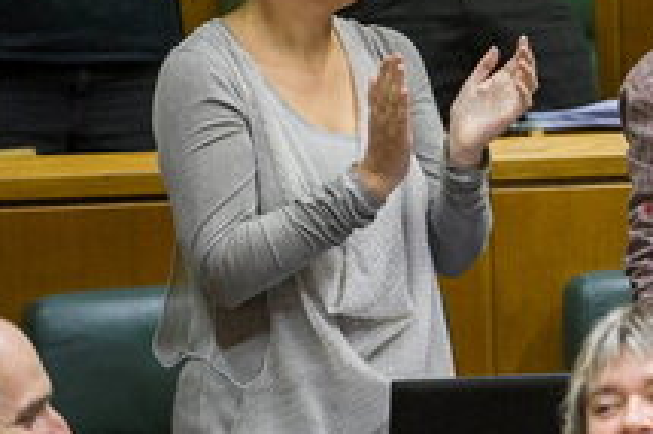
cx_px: 945
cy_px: 82
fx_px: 9171
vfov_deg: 2.7
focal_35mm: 506
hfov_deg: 4.1
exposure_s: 1/320
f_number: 4
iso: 1600
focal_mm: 150
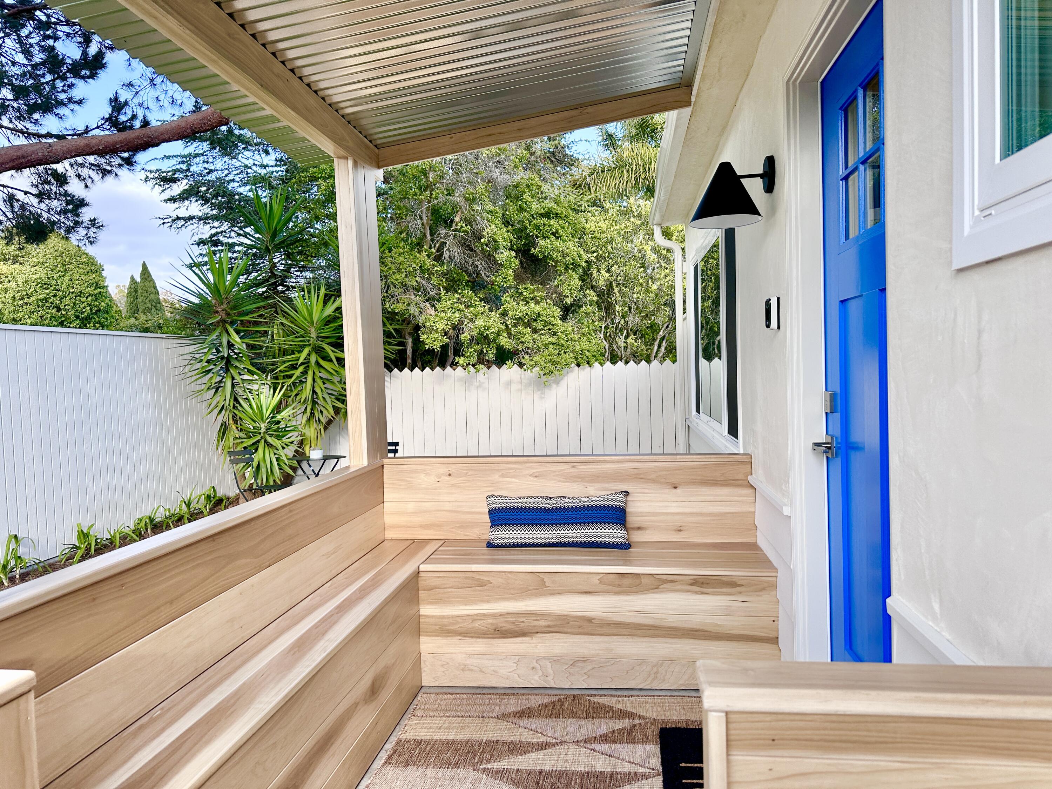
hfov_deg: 71.6
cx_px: 526
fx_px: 729
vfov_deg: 56.8
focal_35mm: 24
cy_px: 394
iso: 80
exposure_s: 1/663
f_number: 1.78
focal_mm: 6.86
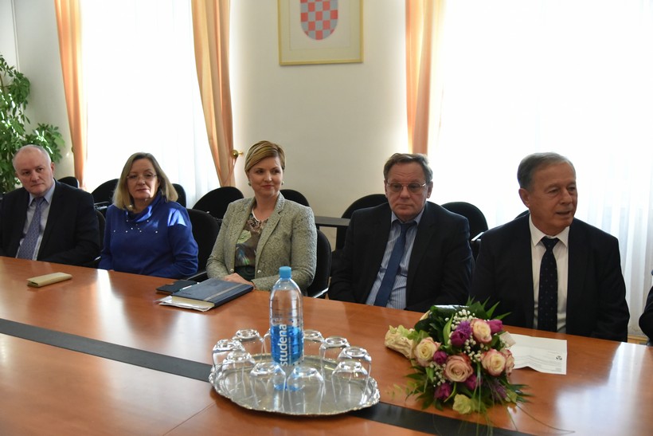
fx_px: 689
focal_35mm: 38
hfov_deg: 50.7
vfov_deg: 35.1
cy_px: 218
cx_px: 326
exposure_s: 1/1000
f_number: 4
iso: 10000
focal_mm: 38
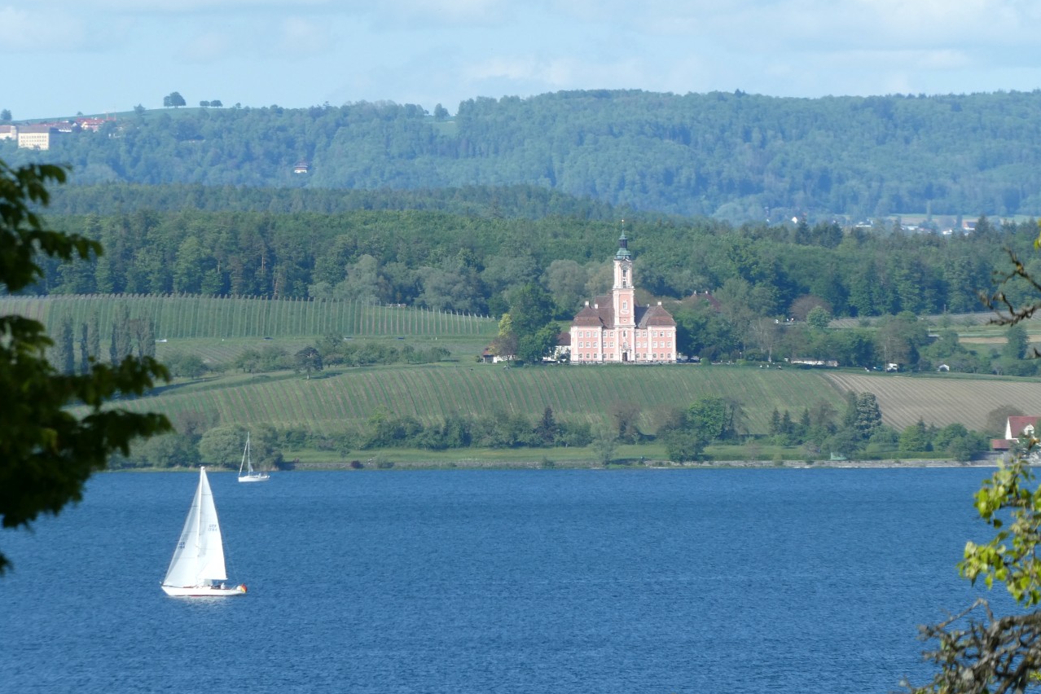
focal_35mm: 449
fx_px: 12983
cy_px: 361
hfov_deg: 4.6
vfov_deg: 3.1
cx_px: 520
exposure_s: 1/320
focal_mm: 77.3
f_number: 6
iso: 80
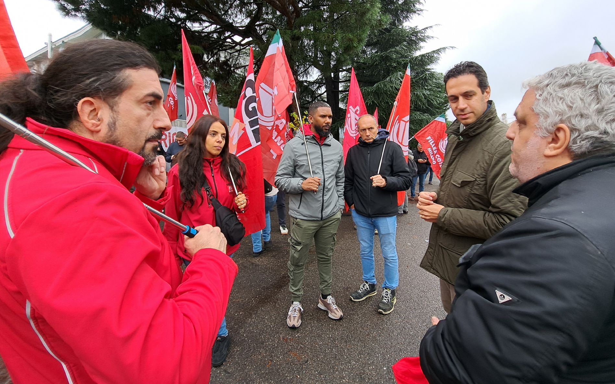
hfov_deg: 105.3
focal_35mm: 14
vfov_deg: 78.4
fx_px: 235
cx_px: 312
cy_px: 171
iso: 50
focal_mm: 1.74
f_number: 2.2
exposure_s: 1/101
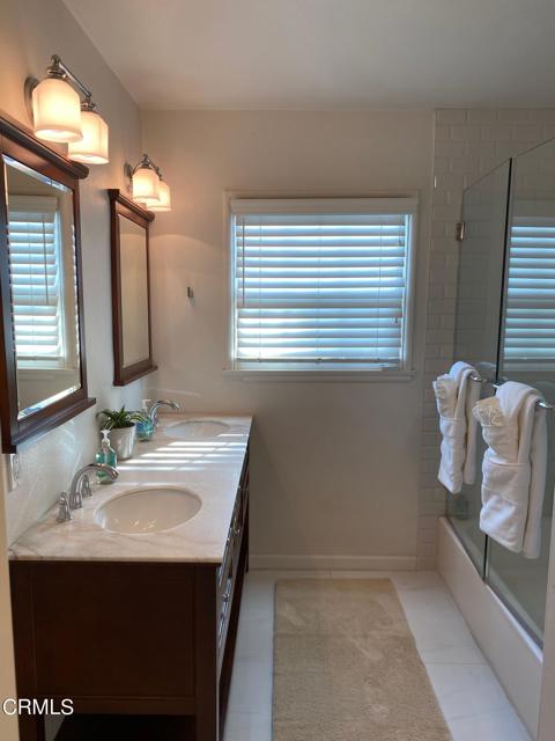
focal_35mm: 26
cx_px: 278
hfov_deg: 53.1
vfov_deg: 67.3
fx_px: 556
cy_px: 370
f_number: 1.8
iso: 64
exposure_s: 1/120
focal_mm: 4.25
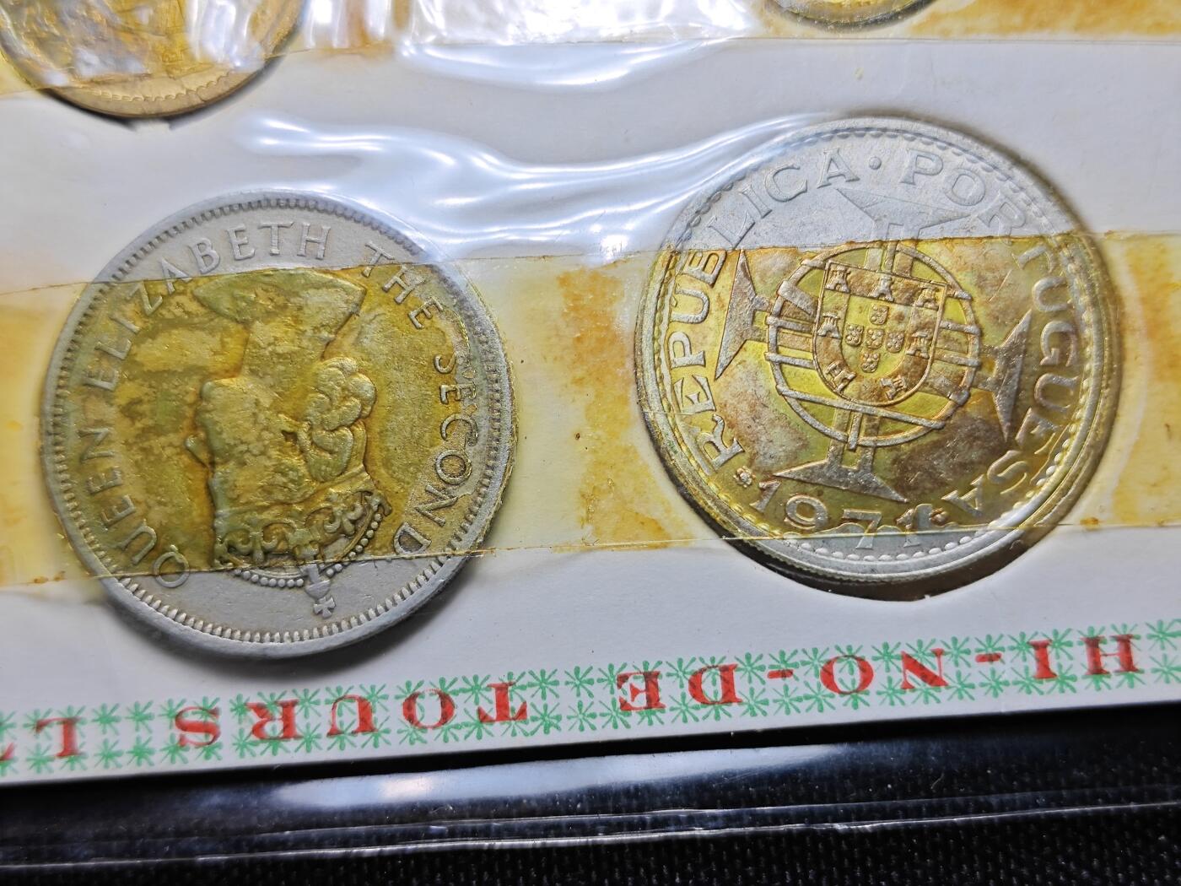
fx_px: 1672
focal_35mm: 49
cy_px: 443
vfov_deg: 29.7
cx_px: 590
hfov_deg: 38.9
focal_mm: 5.84
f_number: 1.6
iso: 50
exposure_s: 1/151
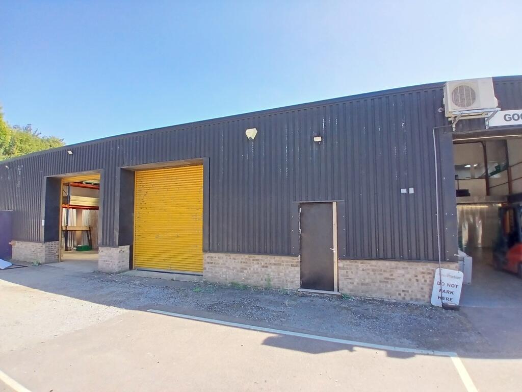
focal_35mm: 17
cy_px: 196
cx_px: 261
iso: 50
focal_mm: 1.4
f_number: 2.2
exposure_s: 1/133
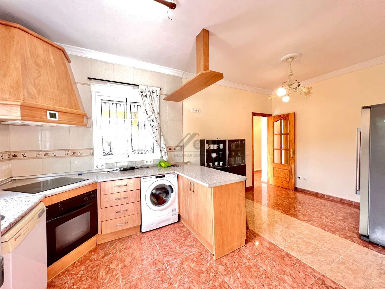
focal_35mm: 13
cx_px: 192
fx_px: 145
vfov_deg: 89.9
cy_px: 144
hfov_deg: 106.2
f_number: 1.8
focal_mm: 1.57
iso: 400
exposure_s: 1/50
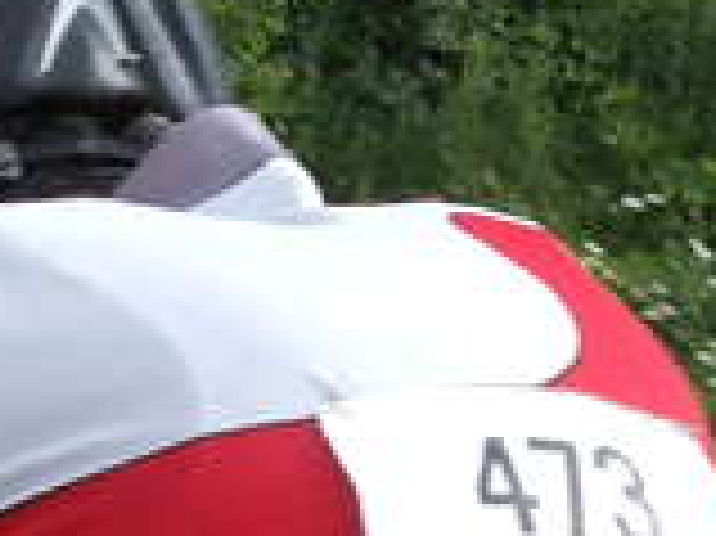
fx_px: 6387
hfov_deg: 6.4
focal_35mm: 309
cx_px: 311
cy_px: 622
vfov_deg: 4.8
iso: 80
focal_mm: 11.6
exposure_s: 1/125
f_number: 9.6
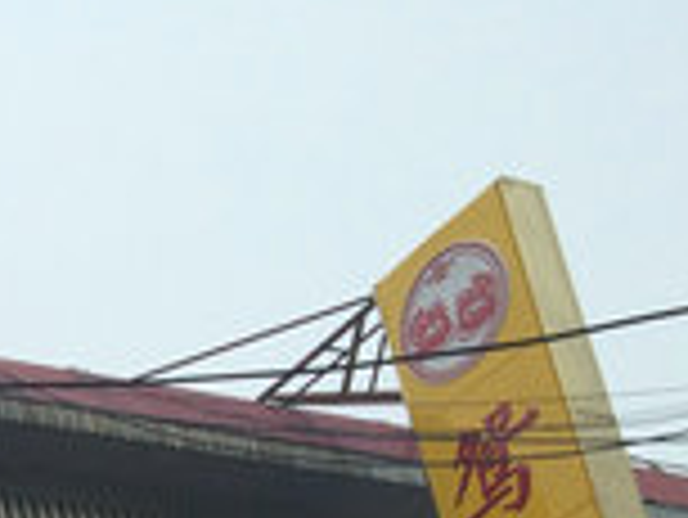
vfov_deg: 10.7
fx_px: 2506
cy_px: 1072
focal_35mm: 126
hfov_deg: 13.3
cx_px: -715
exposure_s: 1/672
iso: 32
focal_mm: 4.15
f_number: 2.2
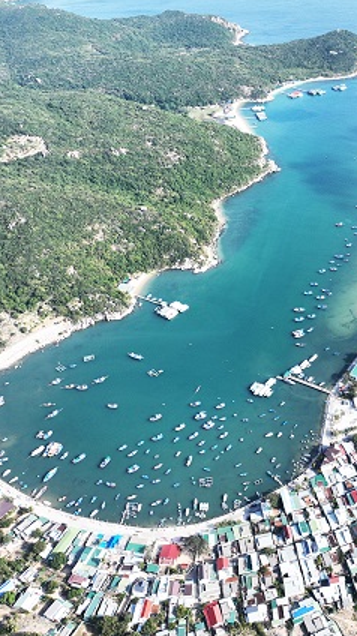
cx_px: 300
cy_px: 308
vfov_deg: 54.0
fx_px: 624
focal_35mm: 37
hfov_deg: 30.9
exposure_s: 1/800
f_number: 2.8
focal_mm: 12.29
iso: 100
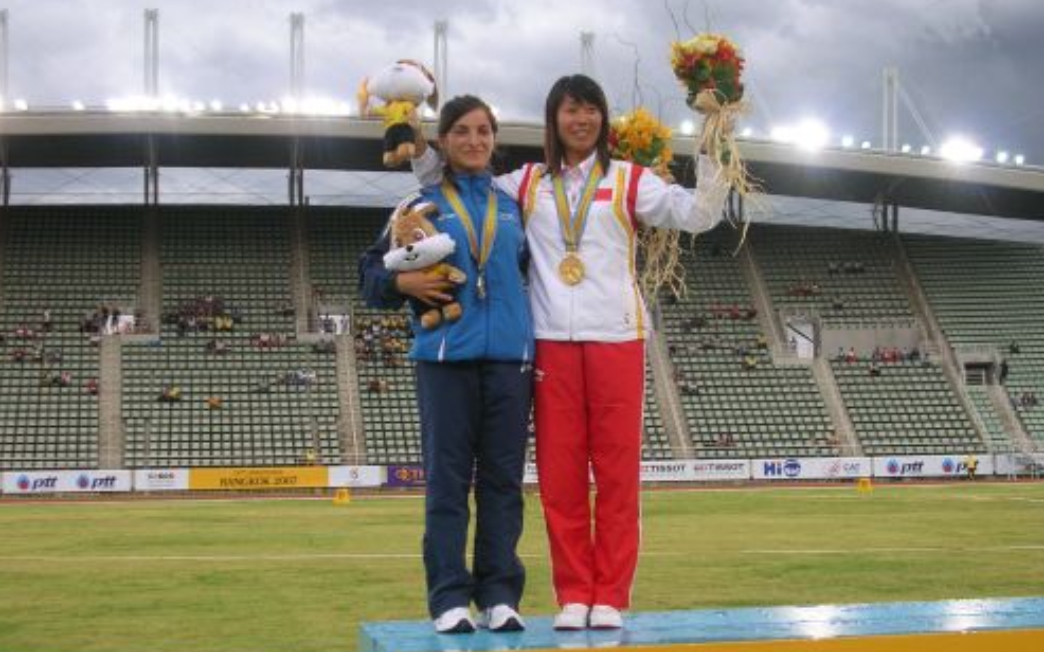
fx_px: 1650
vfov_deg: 22.4
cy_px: 320
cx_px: 523
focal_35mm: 58
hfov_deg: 35.1
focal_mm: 9.1
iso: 50
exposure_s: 1/70.4
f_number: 3.4
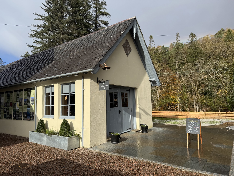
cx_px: 117
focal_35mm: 24
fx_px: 162
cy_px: 88
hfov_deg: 71.6
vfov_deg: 56.8
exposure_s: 1/4049
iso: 80
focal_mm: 6.76
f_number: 1.78
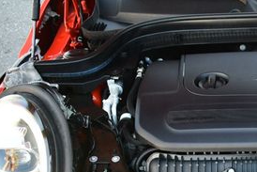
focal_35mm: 84
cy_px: 199
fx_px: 600
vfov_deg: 15.7
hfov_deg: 22.5
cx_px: 296
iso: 640
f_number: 3.5
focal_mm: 18
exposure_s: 1/250
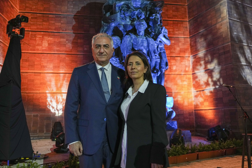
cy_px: 84
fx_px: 217
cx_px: 126
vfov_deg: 42.3
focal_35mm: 31
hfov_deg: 60.3
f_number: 2.8
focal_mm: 31
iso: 2500
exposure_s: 1/200
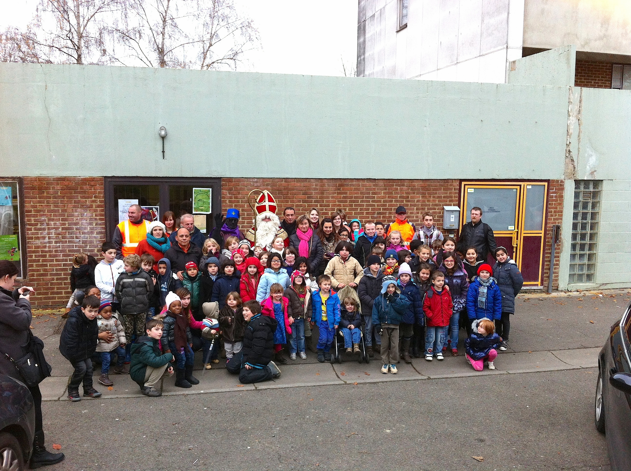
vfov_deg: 40.6
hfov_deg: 52.7
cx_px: 316
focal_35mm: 35
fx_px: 637
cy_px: 236
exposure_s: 1/120
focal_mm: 3.85
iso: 125
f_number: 2.8
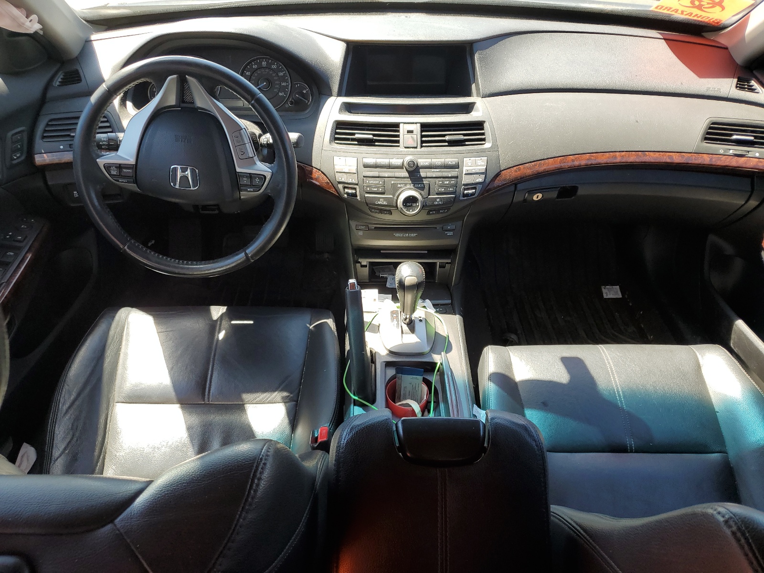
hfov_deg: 67.3
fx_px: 574
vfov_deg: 53.1
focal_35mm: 26
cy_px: 286
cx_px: 382
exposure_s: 1/286
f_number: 1.5
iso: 50
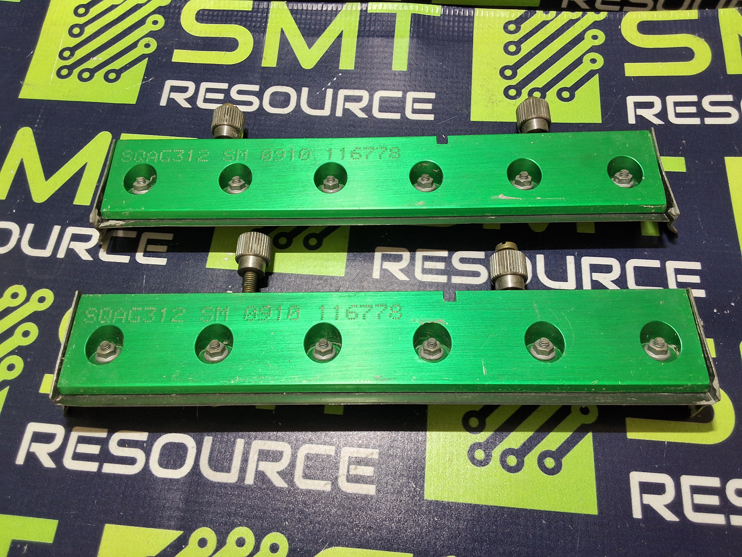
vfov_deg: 49.7
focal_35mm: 28
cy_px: 278
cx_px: 371
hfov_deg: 63.4
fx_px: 600
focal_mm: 2.91
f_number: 1.9
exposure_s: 1/40
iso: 125
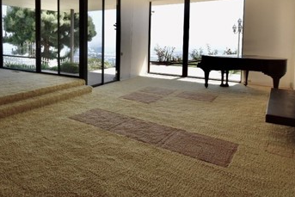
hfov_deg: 62.4
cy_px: 49
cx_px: 81
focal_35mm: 28
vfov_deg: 44.9
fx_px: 230
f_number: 8
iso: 320
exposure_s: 1/250
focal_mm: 10
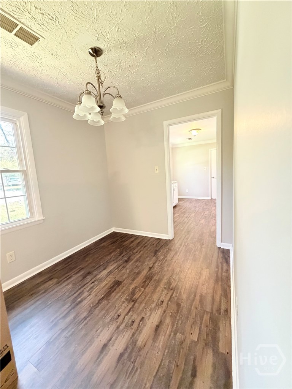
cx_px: 146
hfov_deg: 85.7
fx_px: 157
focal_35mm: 14
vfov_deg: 102.1
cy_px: 194
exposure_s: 1/60
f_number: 2.2
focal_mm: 2.22
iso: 800
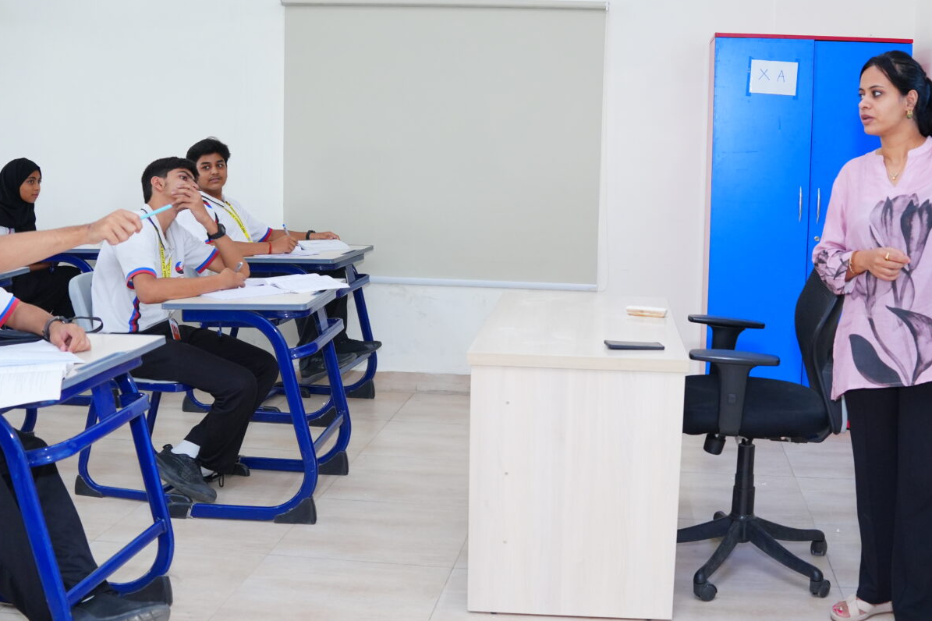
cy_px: 313
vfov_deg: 29.8
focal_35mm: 45
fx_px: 1165
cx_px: 565
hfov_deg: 43.4
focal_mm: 28
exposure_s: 1/250
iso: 1600
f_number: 4
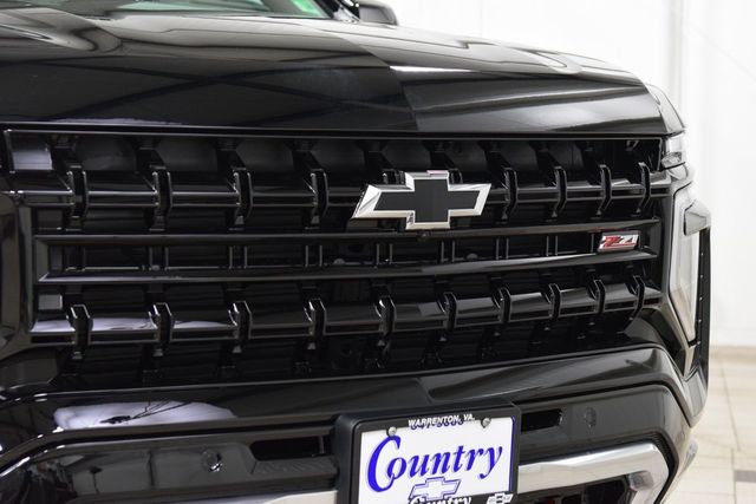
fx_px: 1638
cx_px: 378
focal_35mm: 78
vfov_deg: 17.5
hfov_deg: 26.0
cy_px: 252
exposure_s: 1/60
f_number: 4.5
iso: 1600
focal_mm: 52
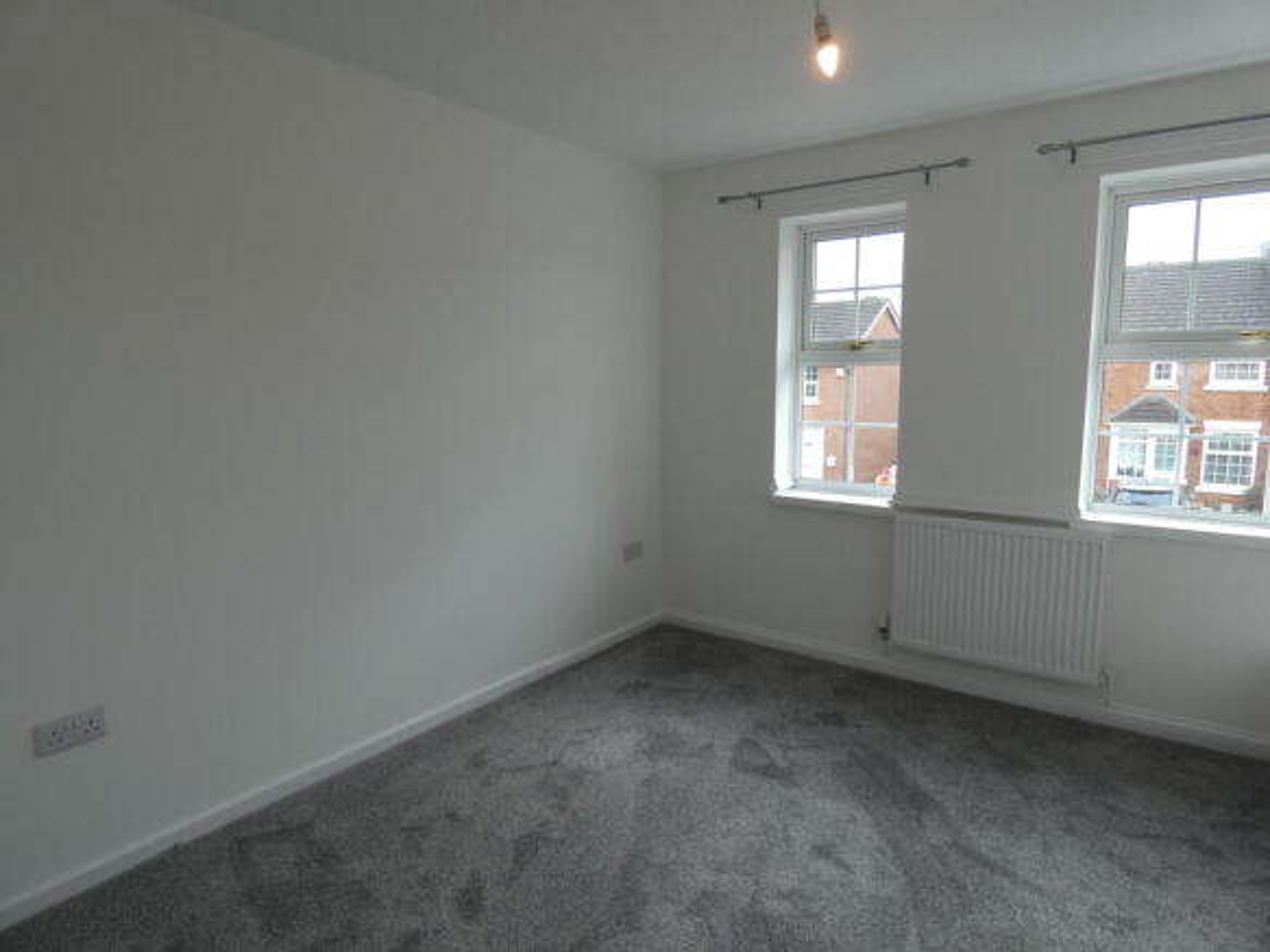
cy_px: 476
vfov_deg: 66.0
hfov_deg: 81.8
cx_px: 635
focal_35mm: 20
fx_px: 734
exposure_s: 1/100
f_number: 2.8
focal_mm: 3.6
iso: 80
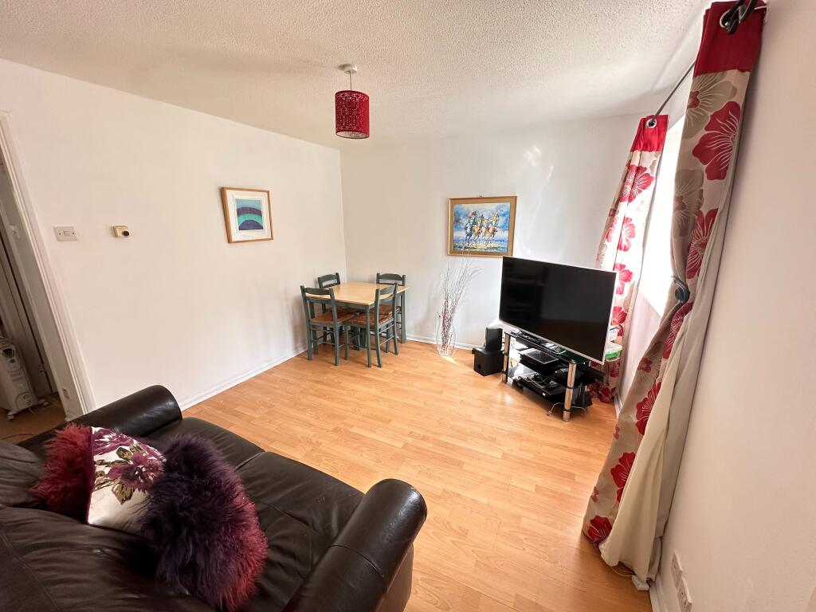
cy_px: 306
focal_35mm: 14
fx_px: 330
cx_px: 408
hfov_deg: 102.1
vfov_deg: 85.7
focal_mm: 2.22
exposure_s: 1/99
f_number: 2.2
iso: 160
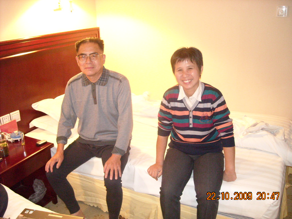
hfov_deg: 52.6
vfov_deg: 40.7
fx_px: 295
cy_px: 110
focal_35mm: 35
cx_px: 146
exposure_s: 1/6
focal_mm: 5.7
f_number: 2.8
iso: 800
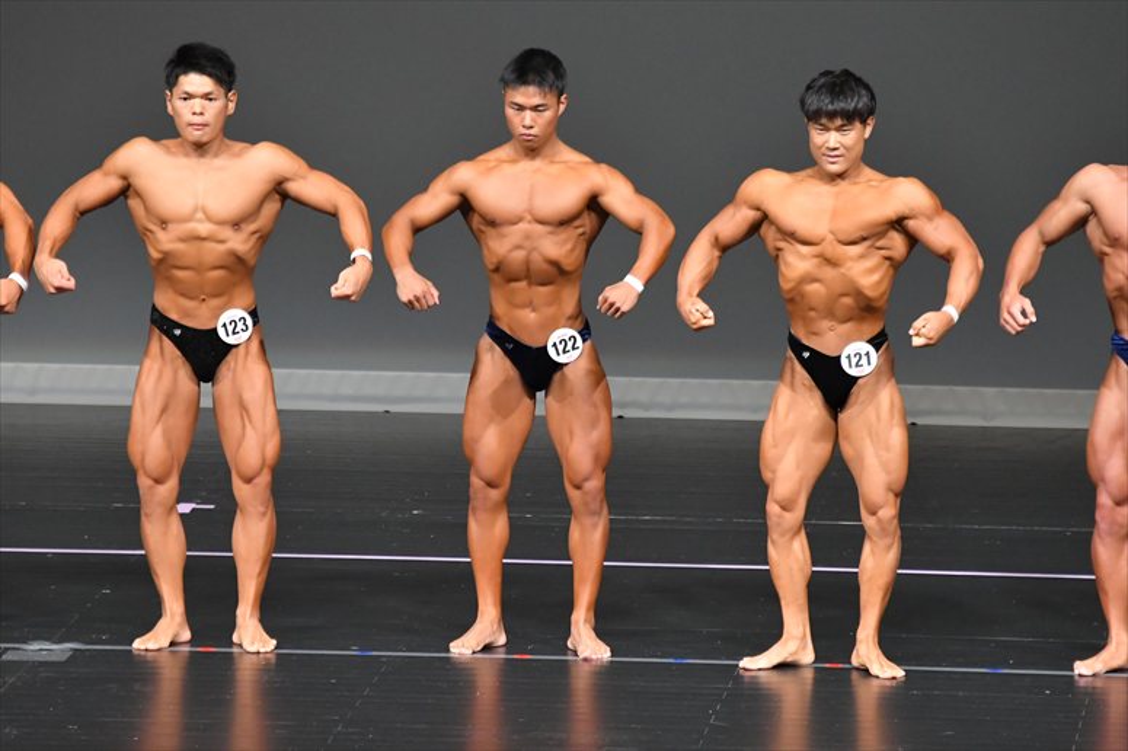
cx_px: 564
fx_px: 9865
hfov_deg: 6.5
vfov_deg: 4.4
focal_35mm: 315
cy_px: 376
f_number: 5.6
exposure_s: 1/400
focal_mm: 210
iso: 5000
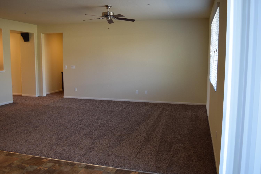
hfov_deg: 57.2
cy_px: 87
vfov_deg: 40.0
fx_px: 239
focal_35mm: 33
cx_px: 130
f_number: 4
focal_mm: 22
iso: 560
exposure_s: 1/60
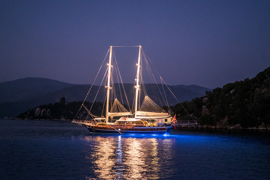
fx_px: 375
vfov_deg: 27.0
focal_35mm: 50
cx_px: 135
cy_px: 90
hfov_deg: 39.6
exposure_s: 1/10
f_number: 1.8
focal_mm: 50
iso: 2000
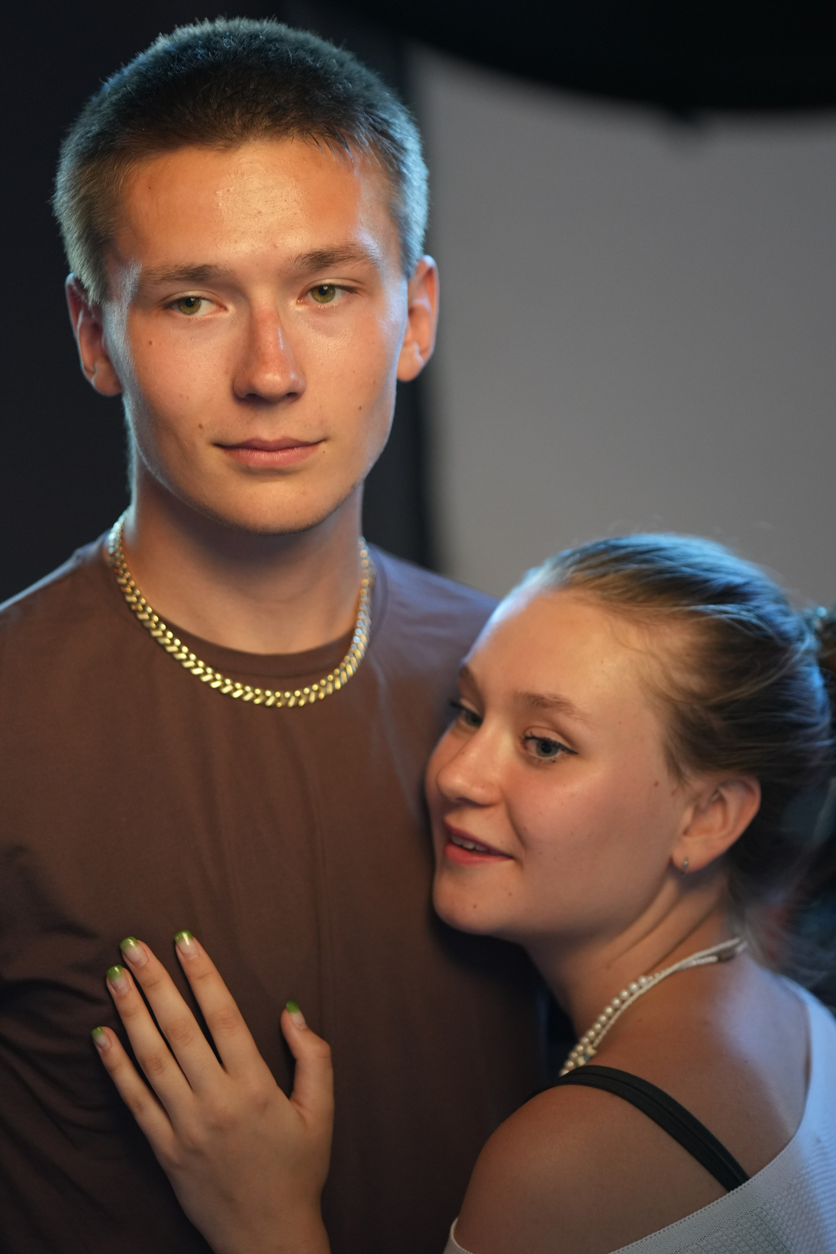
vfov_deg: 16.1
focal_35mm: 127
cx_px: 418
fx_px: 4423
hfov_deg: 10.8
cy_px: 627
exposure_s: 1/400
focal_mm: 85
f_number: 1.6
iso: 800
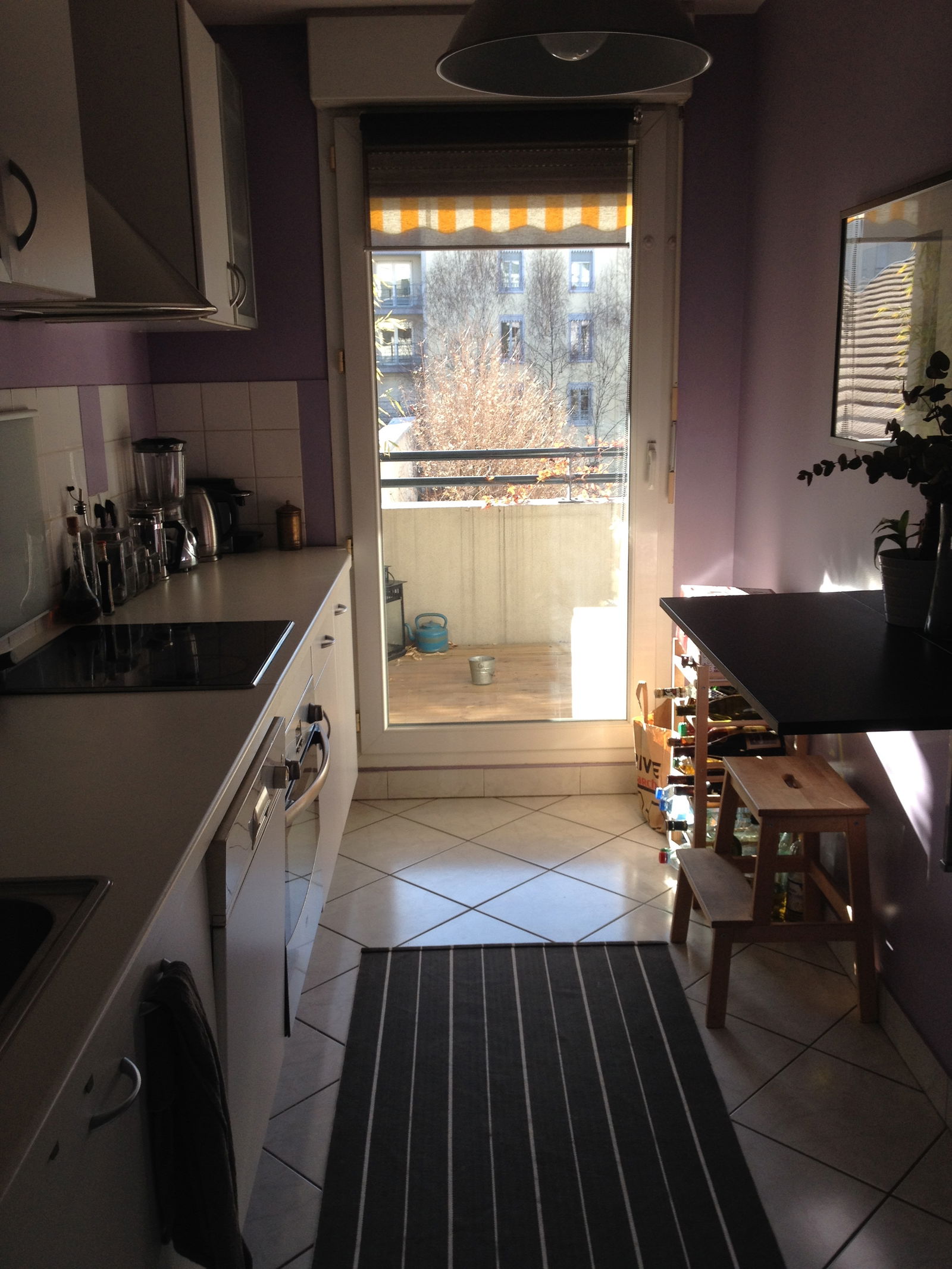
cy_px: 634
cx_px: 476
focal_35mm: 35
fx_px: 1283
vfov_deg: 52.6
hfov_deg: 40.7
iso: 50
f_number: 2.4
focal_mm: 4.28
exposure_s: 1/143
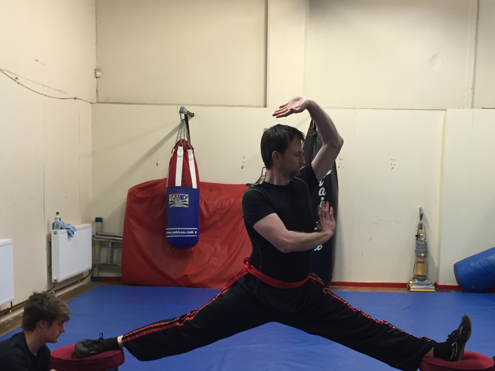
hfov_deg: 40.3
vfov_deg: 30.6
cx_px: 292
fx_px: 672
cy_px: 252
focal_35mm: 47
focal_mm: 4.15
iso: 160
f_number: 2.2
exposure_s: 1/33
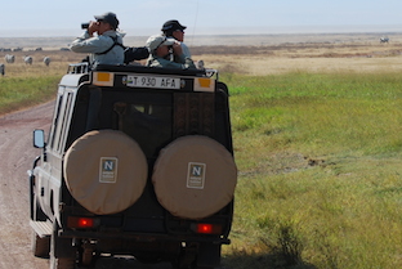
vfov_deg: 6.3
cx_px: 329
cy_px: 65
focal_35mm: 219
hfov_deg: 9.4
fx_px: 2449
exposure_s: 1/500
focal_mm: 70
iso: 110
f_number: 5.6
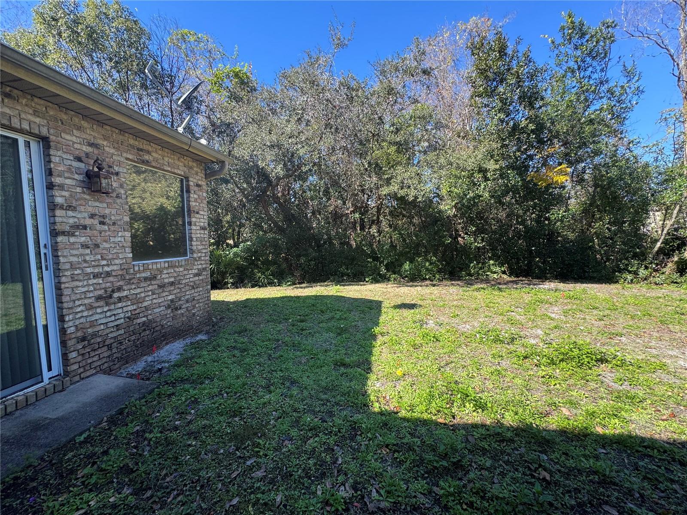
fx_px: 278
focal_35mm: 14
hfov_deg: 102.1
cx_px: 344
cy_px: 258
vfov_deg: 85.7
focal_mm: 2.22
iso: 40
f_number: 2.2
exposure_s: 1/351
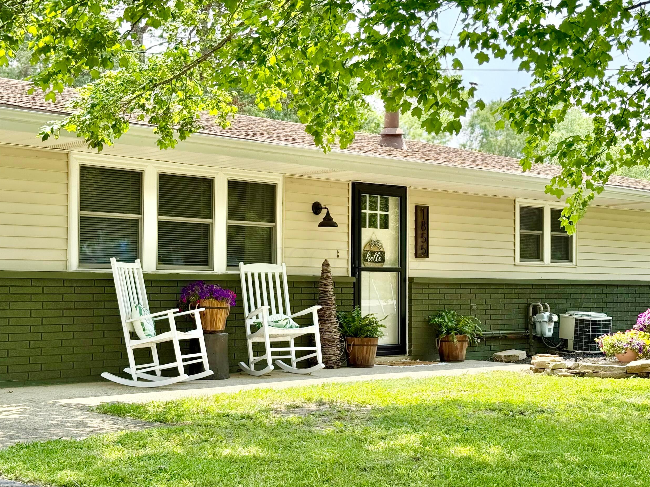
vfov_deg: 25.2
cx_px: 343
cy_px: 258
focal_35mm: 58
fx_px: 1089
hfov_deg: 33.2
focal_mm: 6.76
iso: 80
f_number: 1.78
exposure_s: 1/1608
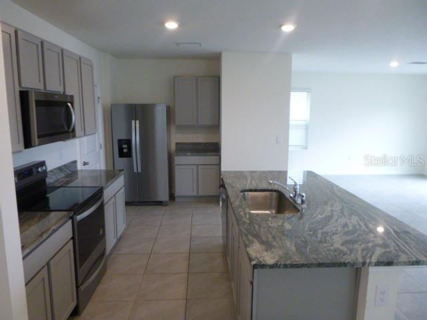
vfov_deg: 54.9
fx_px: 308
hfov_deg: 69.4
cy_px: 160
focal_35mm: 25
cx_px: 214
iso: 400
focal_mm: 4.5
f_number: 3.9
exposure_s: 1/40
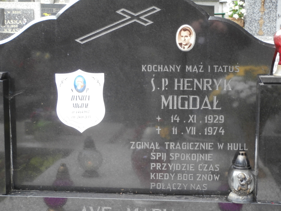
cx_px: 140
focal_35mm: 86
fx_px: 698
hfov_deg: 22.8
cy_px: 106
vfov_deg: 17.2
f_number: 5
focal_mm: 15.16
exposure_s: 1/13
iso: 200
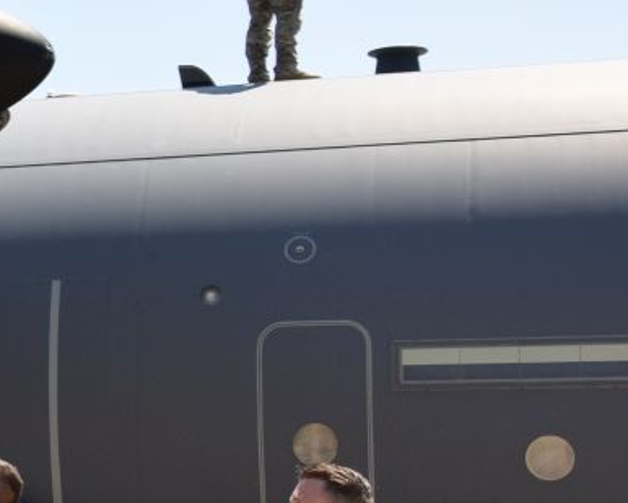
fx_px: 1952
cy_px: 400
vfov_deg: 14.6
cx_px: -410
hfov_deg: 16.1
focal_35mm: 105
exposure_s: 1/250
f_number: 8
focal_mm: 18
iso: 100
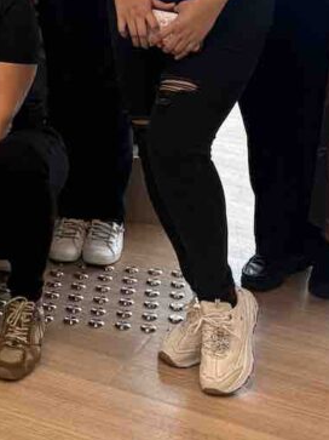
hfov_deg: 14.2
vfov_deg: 17.1
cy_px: -251
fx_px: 1293
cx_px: -35
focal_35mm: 102
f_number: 1.6
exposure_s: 1/300
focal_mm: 5.96
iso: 200
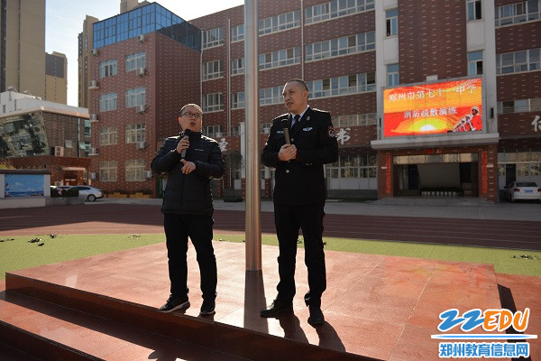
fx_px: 361
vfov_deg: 53.1
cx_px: 270
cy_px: 180
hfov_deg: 73.7
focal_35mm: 24
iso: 360
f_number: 3.2
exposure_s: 1/4000
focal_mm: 24
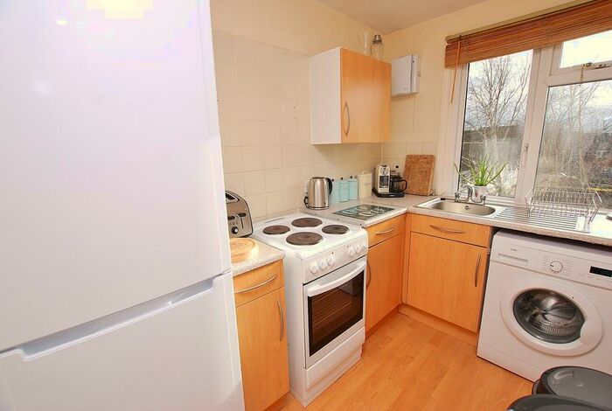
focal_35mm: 15
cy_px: 206
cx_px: 306
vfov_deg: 77.6
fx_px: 256
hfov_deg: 100.3
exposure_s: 1/100
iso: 100
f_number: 5
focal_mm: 10
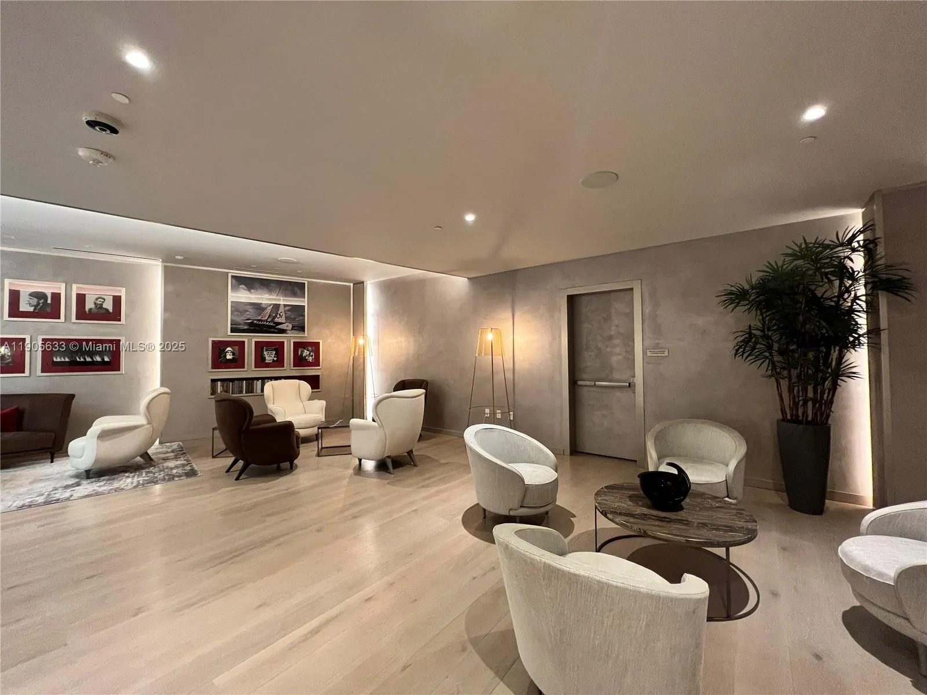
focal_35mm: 13
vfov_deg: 89.9
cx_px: 464
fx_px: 348
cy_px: 348
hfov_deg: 106.2
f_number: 1.8
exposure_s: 1/60
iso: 400
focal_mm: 1.57
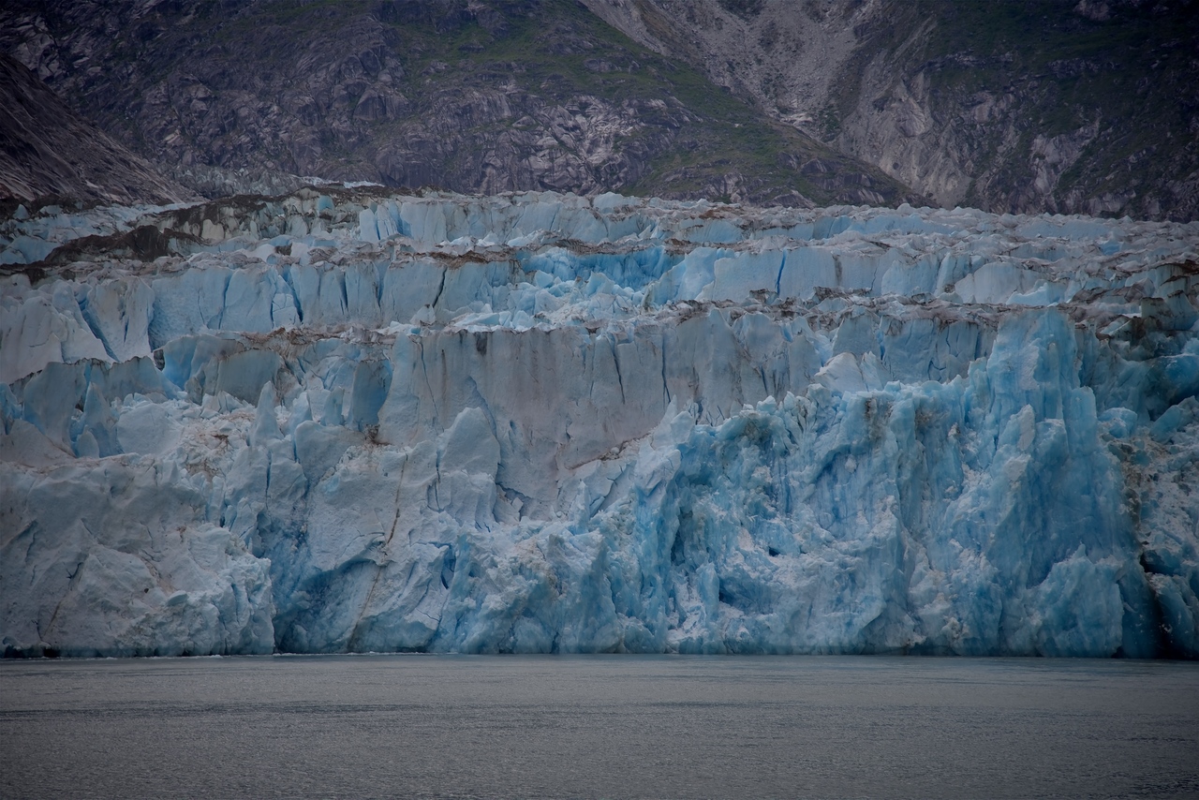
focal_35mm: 120
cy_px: 400
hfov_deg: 17.1
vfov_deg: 11.4
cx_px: 600
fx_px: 3997
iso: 100
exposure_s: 1/250
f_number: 4
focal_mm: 120
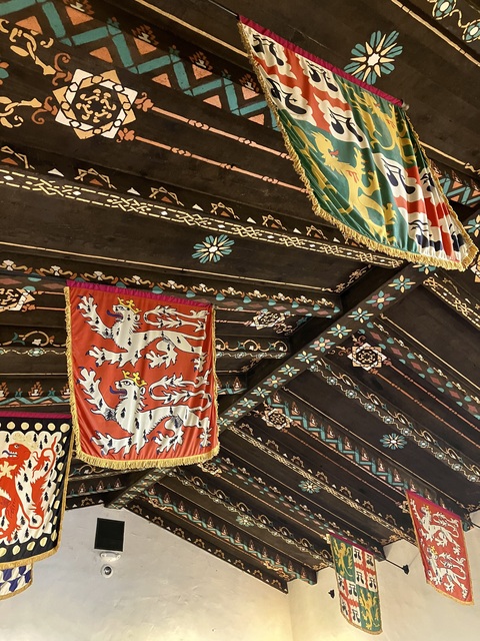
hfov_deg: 49.7
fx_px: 518
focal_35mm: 28
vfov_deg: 63.4
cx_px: 240
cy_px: 320
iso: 500
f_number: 1.8
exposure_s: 1/30
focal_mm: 3.99
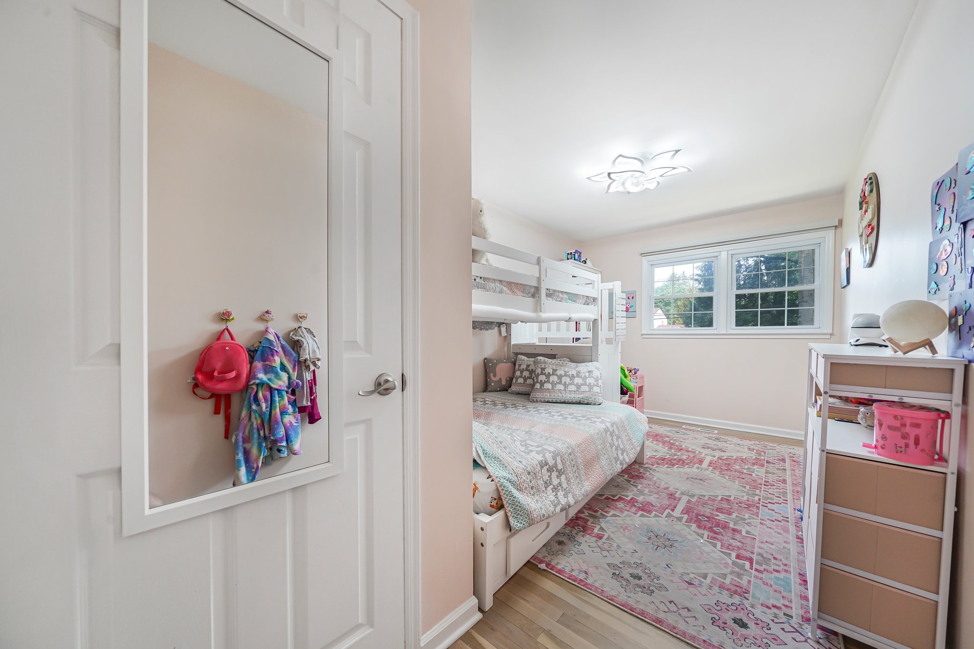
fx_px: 325
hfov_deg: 112.6
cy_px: 324
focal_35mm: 12
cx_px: 487
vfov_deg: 90.0
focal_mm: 12
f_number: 8
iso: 320
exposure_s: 1/8
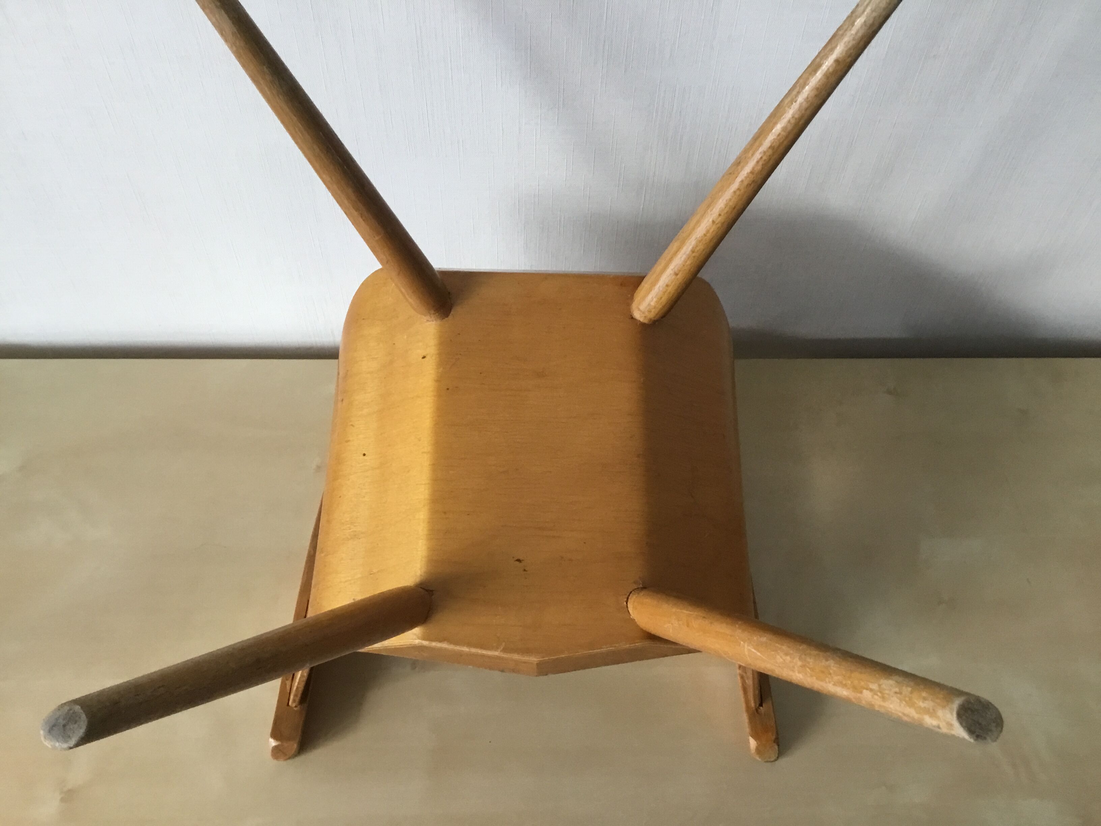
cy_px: 413
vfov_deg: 45.4
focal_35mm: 31
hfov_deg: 58.4
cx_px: 550
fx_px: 986
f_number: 2.4
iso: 125
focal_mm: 3.3
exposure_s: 1/33
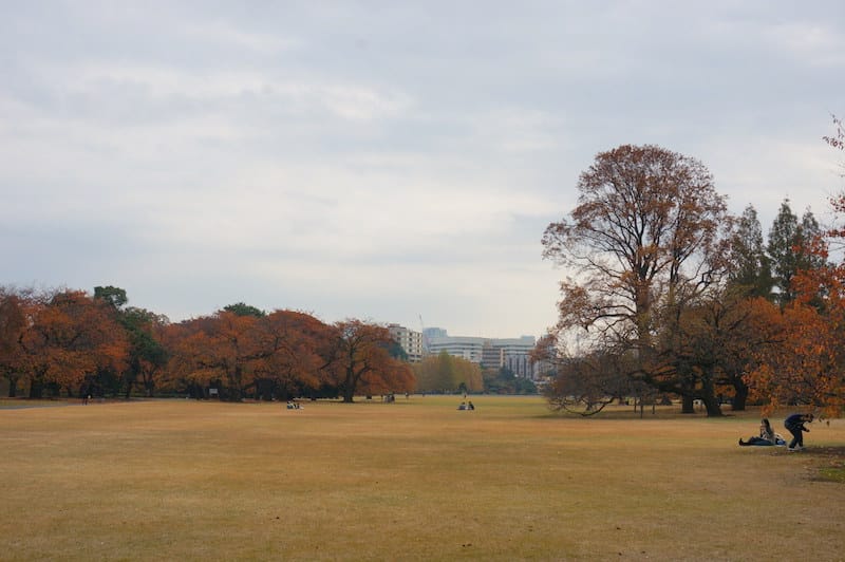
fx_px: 1020
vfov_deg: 30.8
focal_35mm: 44
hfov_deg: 45.0
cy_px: 281
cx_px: 422
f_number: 13
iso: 100
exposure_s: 1/160
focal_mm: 29
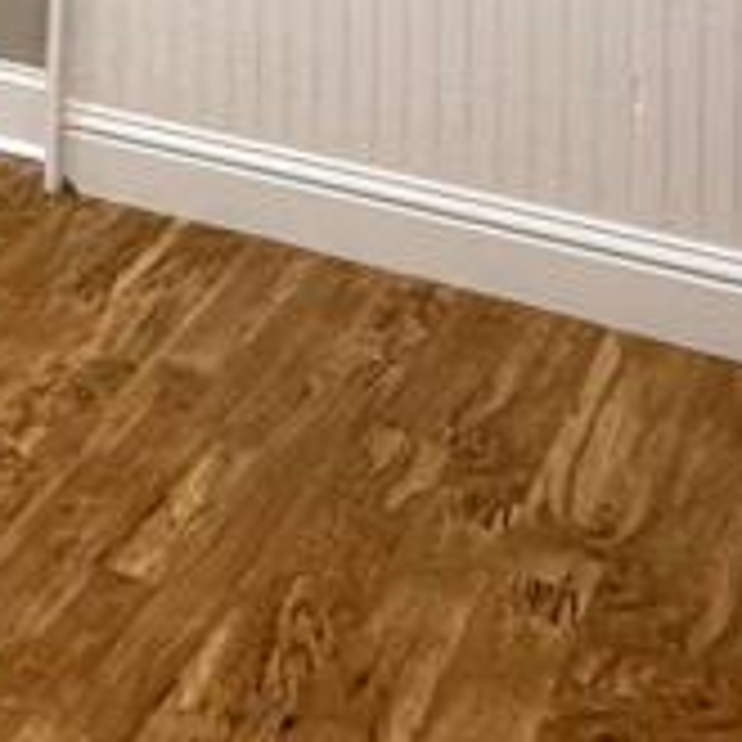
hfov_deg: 16.9
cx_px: -459
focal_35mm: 90
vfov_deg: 16.2
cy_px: -607
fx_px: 2183
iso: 200
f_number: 2.2
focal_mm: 2.22
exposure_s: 1/60
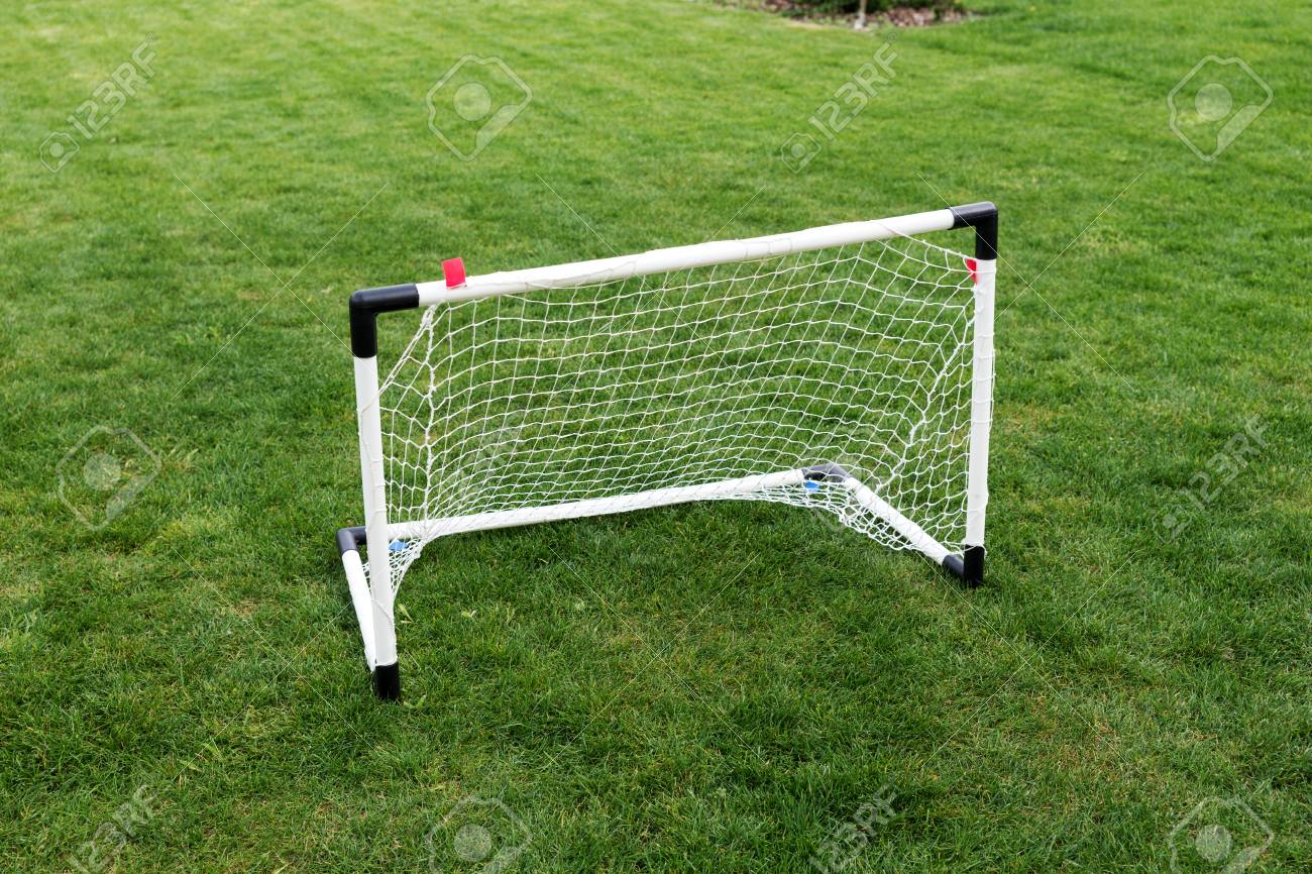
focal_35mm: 40
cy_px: 437
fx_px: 1457
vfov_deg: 33.4
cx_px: 656
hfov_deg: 48.5
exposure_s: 1/100
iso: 100
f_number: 5
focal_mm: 40
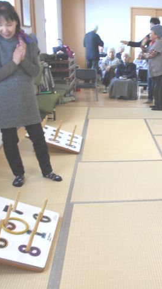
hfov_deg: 30.3
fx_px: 290
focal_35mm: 38
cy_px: 144
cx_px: 133
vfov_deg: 52.8
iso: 200
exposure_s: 1/30
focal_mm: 4.6
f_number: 3.2
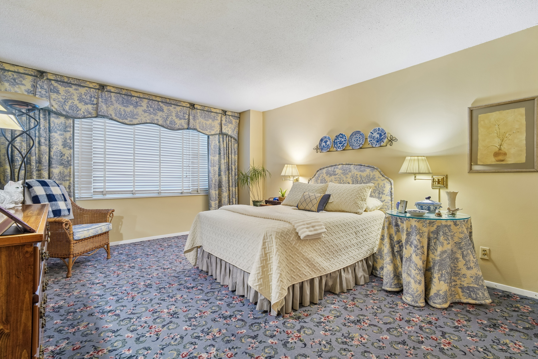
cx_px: 269
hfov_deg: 96.7
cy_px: 180
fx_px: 239
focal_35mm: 16
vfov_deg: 73.7
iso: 400
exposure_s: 1/1.25
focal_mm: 16
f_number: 8
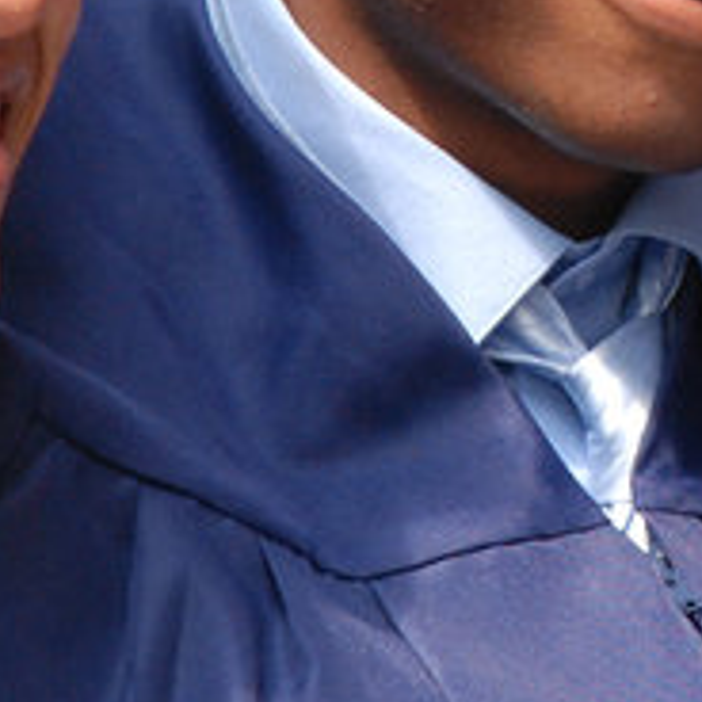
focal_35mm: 496
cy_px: -25
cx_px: 748
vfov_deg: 3.5
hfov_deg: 3.5
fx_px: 11380
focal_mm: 70
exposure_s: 1/250
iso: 400
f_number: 4.5
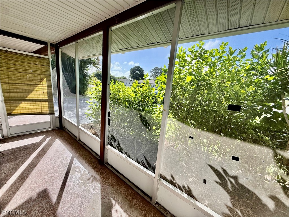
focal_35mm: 14
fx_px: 117
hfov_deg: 102.1
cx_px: 144
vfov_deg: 85.7
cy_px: 108
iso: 64
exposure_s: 1/494
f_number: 2.2
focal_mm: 2.22
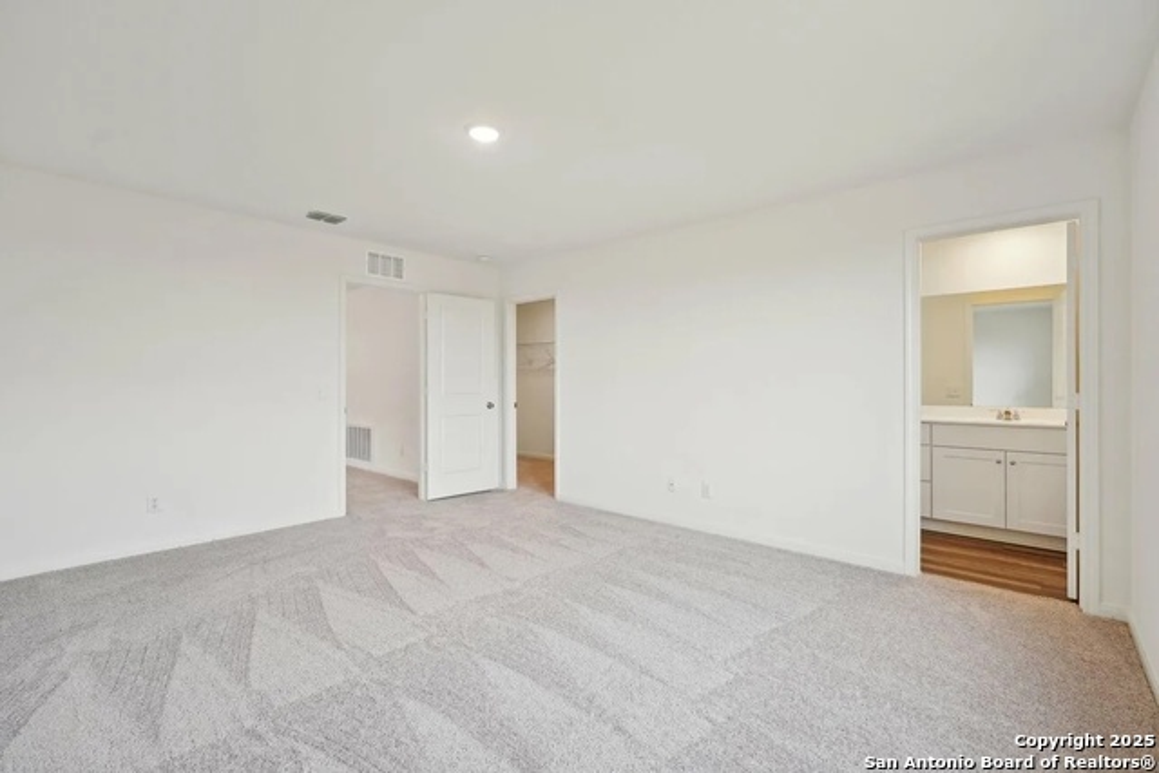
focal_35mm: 16
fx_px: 515
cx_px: 580
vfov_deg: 73.8
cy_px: 386
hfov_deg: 96.7
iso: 400
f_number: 8
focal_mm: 16
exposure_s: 1/30
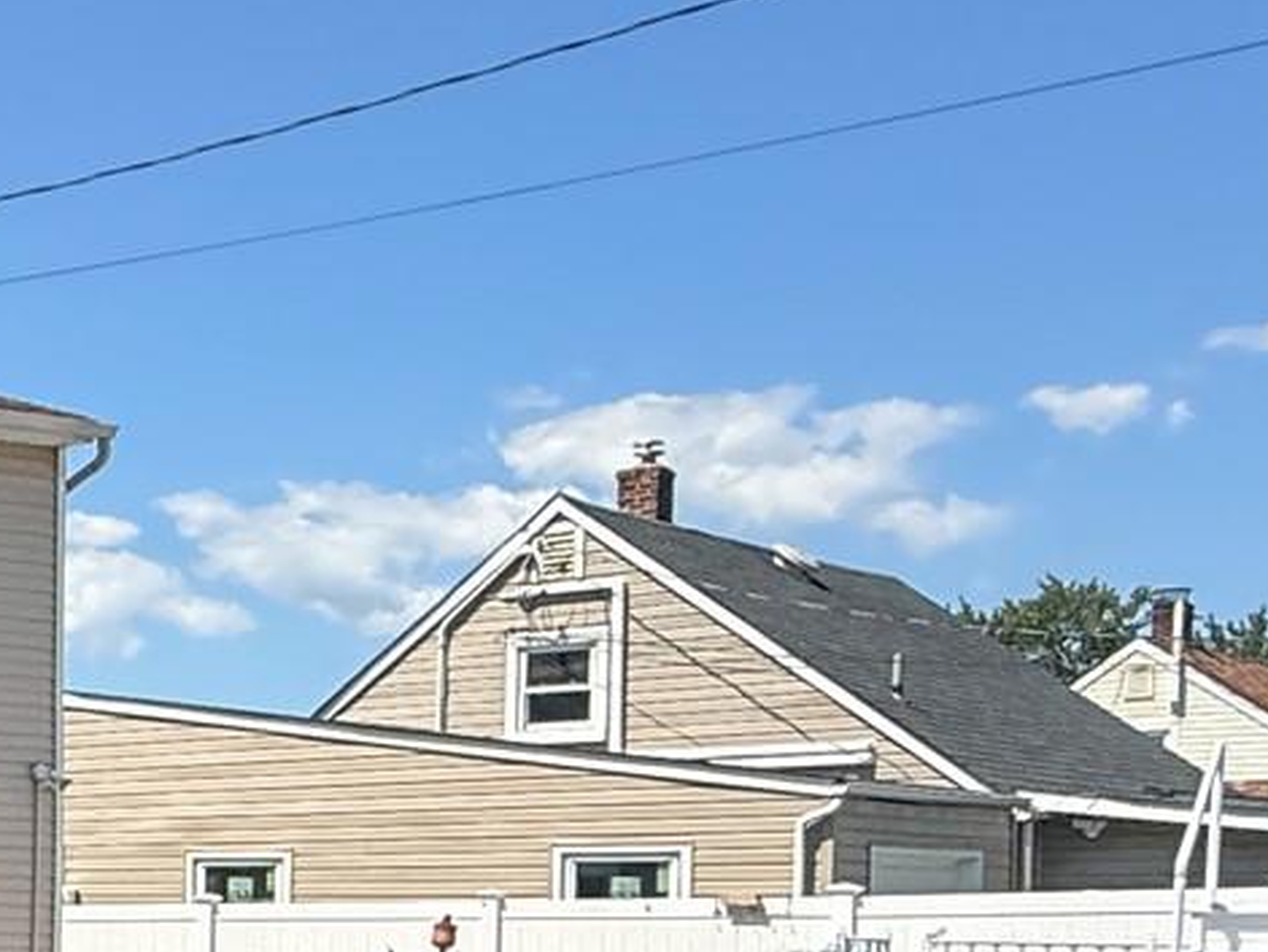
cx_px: -769
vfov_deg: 23.1
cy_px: 933
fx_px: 2236
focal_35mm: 61
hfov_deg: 23.4
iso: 64
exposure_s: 1/1145
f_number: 2.2
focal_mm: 2.22
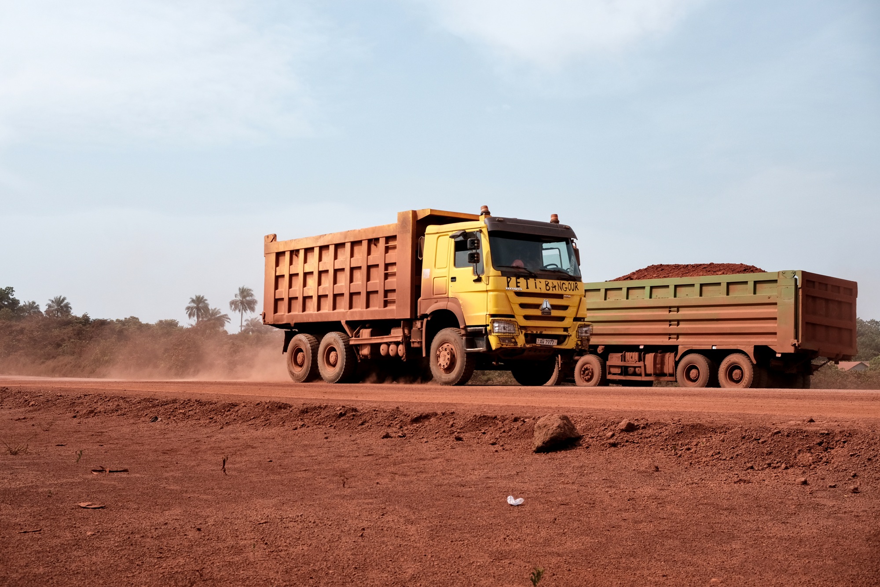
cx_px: 440
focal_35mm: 41
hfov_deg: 47.4
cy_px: 294
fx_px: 1003
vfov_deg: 32.7
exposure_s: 1/900
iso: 400
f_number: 8
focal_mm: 27
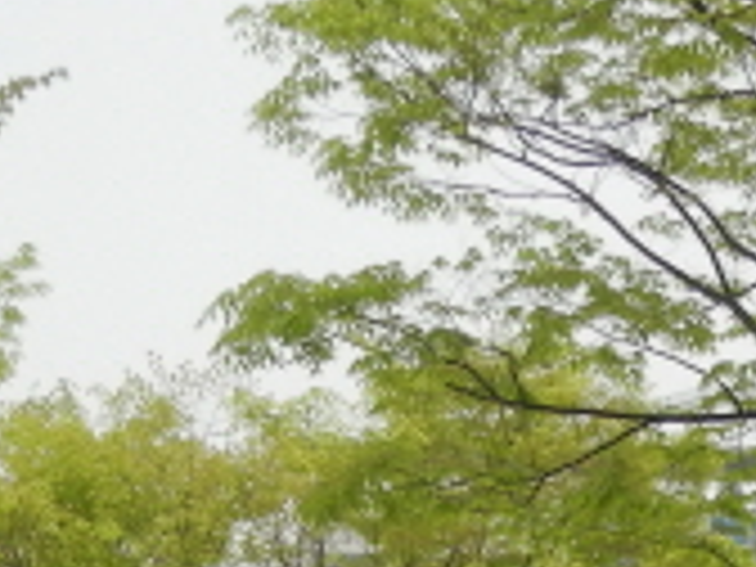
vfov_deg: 6.7
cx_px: 724
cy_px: 1242
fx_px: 4674
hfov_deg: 9.2
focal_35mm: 214
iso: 160
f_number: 3.8
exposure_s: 1/968
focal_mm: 8.1
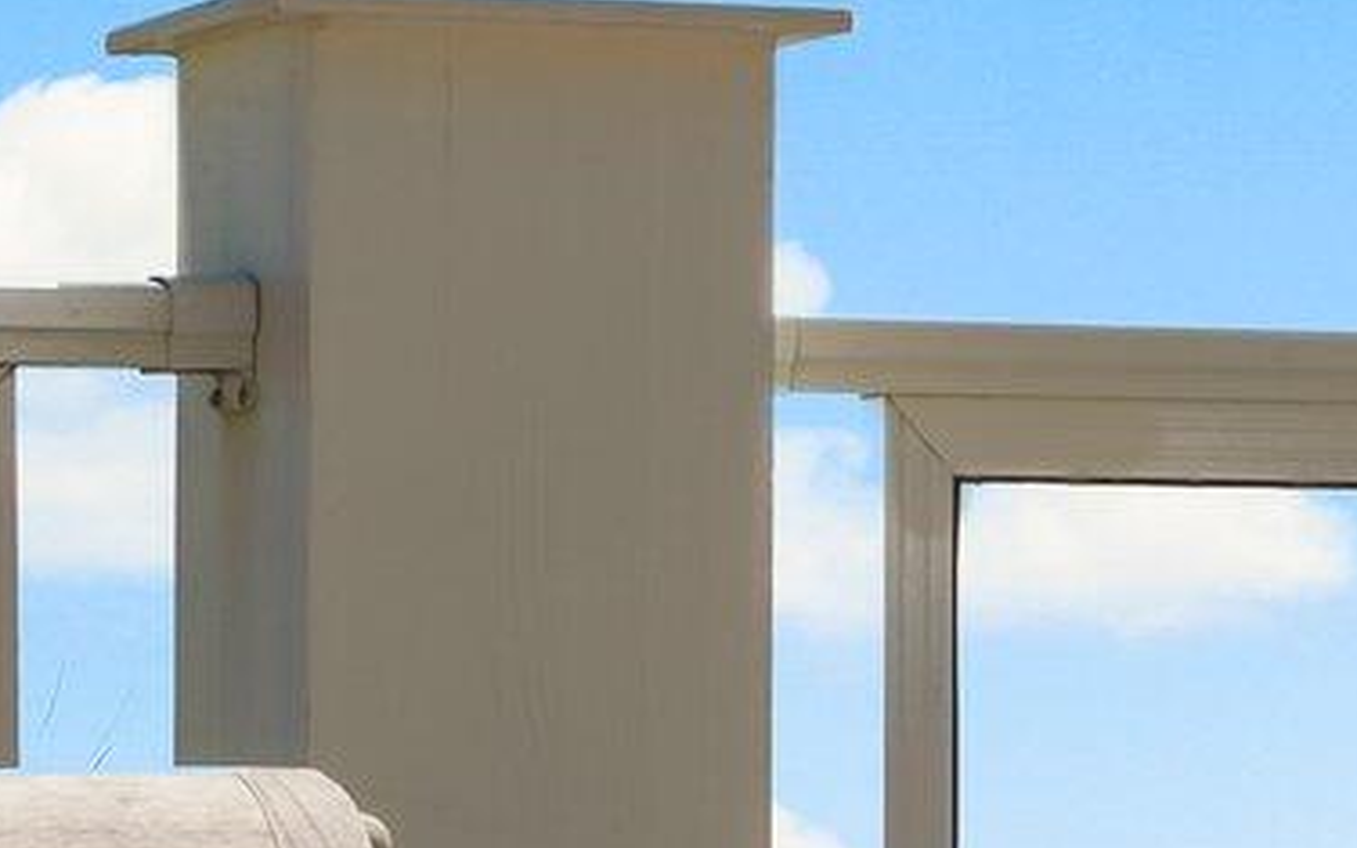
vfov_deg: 5.2
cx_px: 1934
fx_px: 9246
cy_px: 871
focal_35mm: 250
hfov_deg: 8.2
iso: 100
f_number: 9
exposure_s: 1/1000
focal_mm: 30
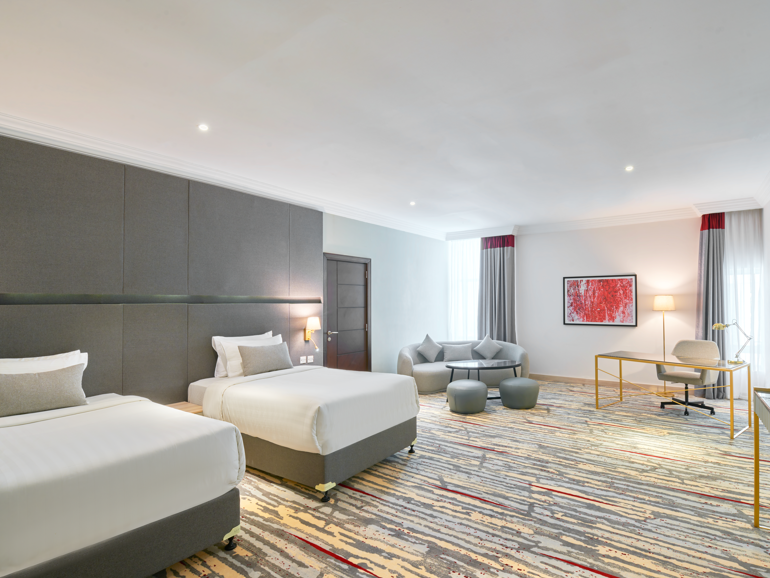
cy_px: 294
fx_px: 378
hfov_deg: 90.4
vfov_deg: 74.7
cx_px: 443
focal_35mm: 17
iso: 100
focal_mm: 15
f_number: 11
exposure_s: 1/6
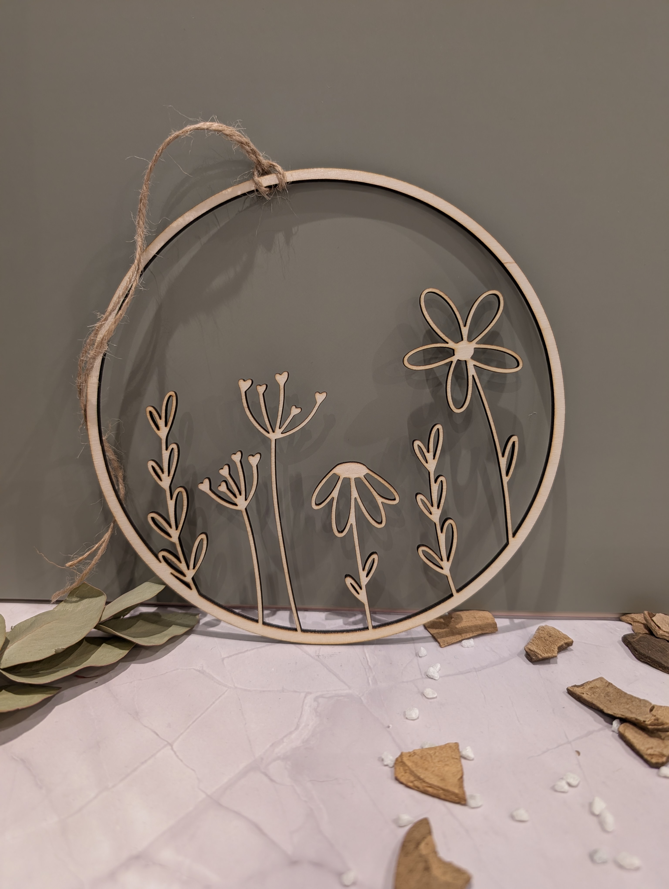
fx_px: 617
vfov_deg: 71.5
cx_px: 334
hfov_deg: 56.9
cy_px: 444
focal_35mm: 24
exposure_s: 1/25.6
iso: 90
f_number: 1.68
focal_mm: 6.9
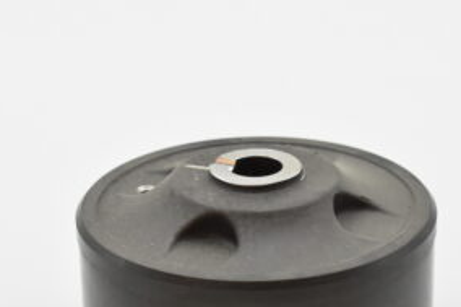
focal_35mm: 152
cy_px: 245
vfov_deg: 9.0
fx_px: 1945
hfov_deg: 13.5
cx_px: 274
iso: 1600
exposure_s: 1/1000
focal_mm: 48
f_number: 8
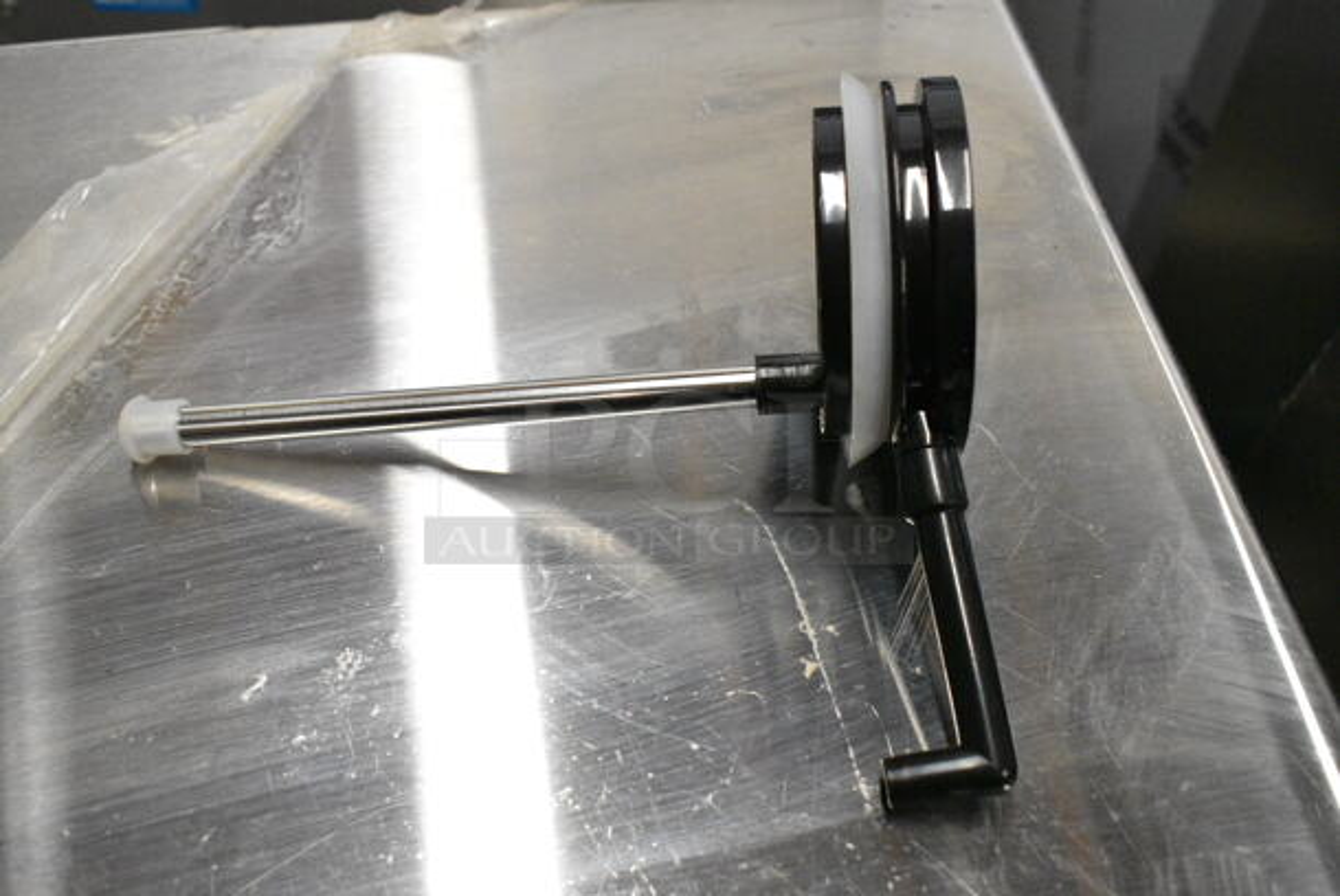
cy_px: 448
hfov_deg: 49.5
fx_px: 1453
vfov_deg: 34.3
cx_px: 670
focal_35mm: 39
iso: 6400
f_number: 6.3
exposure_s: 1/160
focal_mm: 26
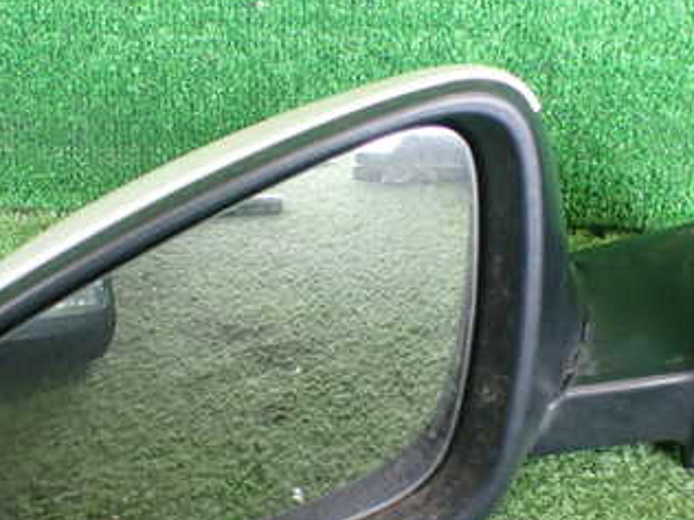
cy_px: 342
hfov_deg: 33.8
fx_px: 1143
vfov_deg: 25.5
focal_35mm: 57
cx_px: 358
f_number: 2.3
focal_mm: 5.4
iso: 800
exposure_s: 1/125
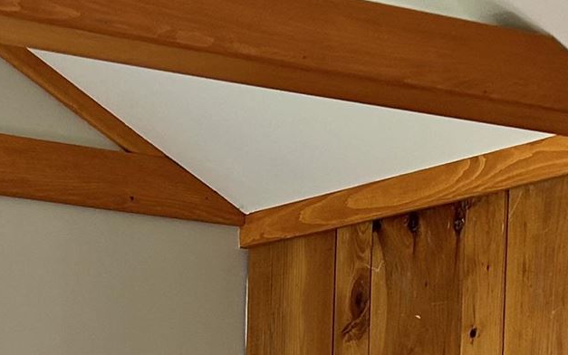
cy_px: 681
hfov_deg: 15.3
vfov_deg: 9.2
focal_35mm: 135
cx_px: 67
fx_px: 2090
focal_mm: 5.7
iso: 100
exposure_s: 1/121
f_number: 1.5
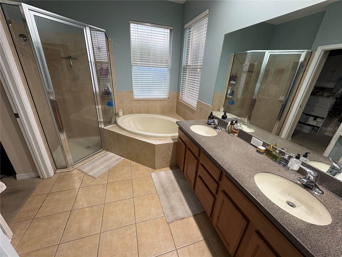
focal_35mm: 14
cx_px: 171
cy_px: 128
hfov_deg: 102.1
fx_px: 138
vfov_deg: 85.7
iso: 200
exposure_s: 1/60
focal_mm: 2.22
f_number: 2.2
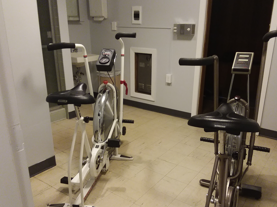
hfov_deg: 58.4
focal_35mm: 31
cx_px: 140
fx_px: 248
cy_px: 109
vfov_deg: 45.4
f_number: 1.9
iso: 200
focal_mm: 2.91
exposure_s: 1/17
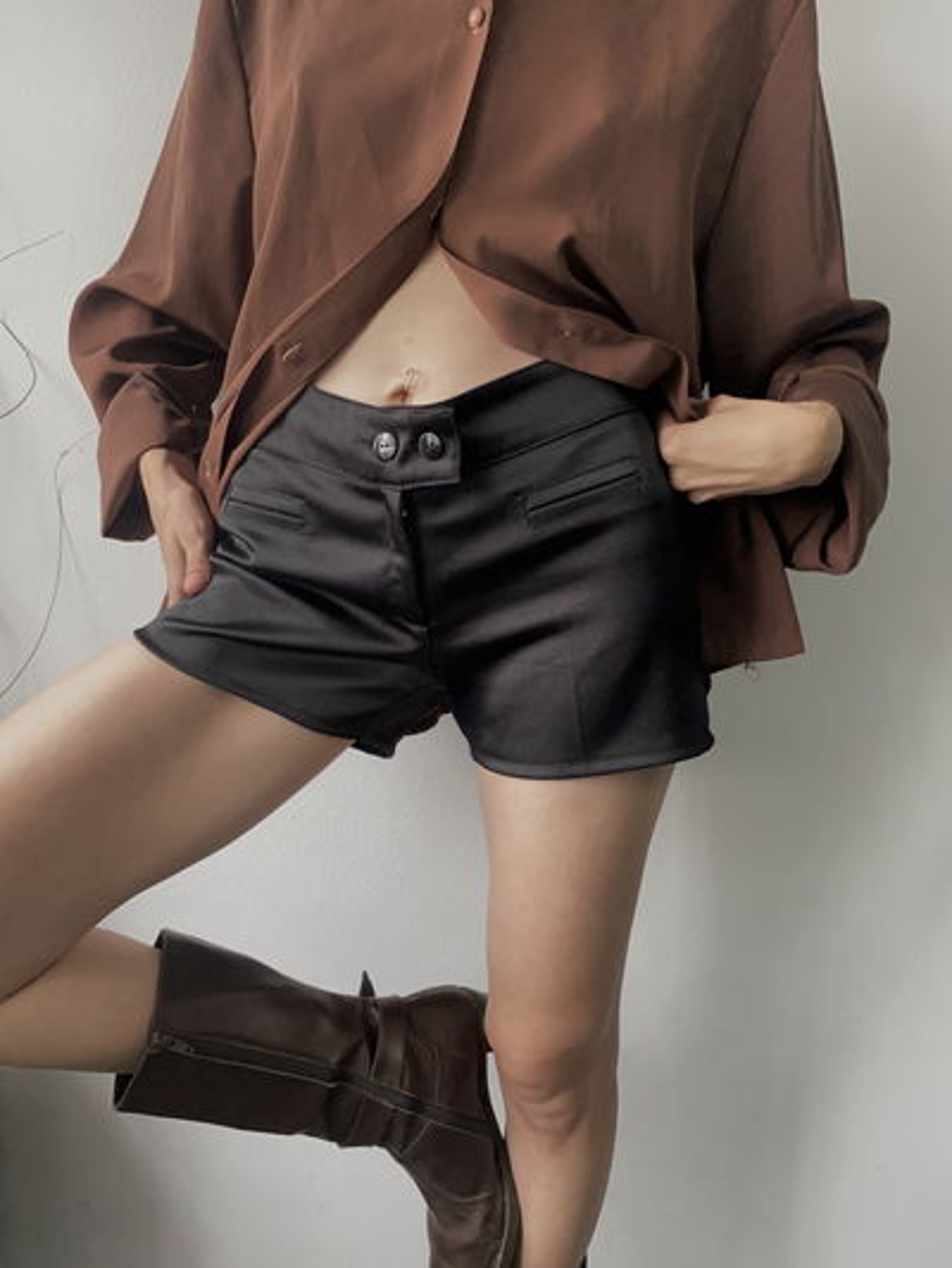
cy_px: 634
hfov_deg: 53.1
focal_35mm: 26
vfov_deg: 67.3
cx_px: 476
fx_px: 953
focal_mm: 4.25
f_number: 1.8
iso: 400
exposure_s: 1/60
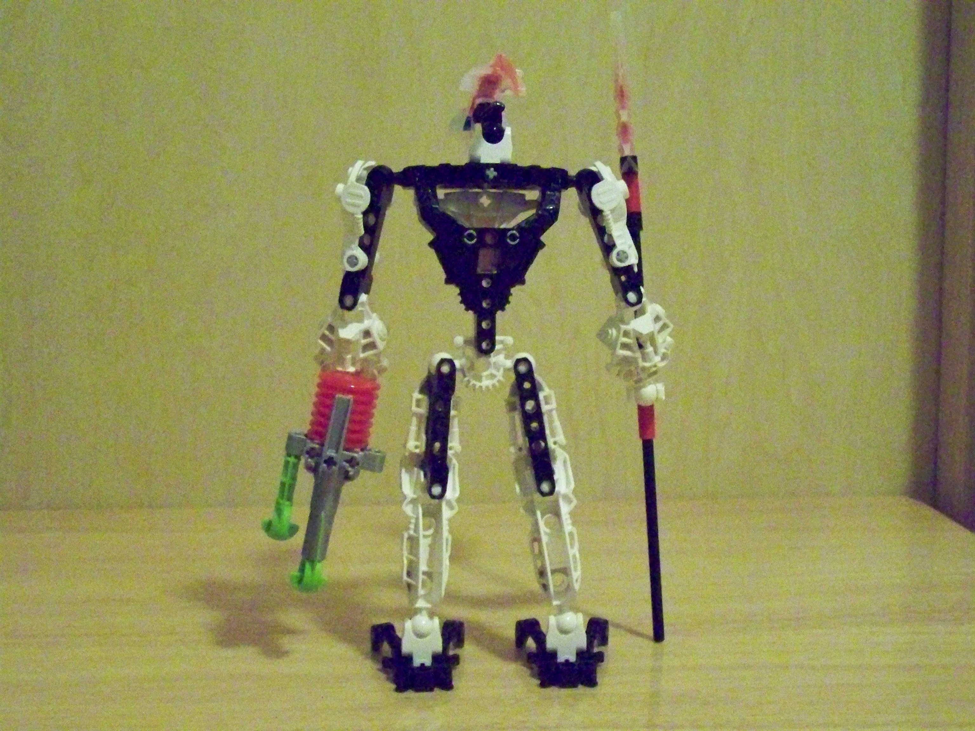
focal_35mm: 51
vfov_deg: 28.6
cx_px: 488
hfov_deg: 37.5
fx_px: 1436
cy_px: 366
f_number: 3.2
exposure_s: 1/30
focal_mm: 8.5
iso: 1600
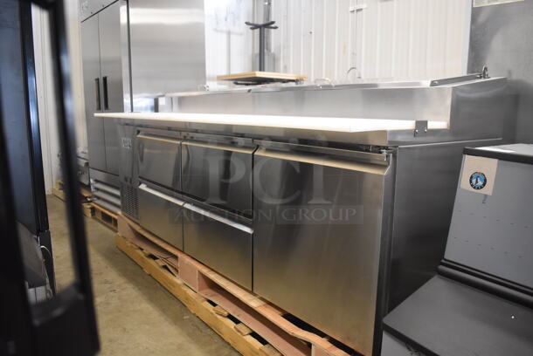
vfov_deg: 48.0
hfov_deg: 67.3
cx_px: 266
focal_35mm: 27
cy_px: 178
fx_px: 400
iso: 2200
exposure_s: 1/125
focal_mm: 18
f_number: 3.5
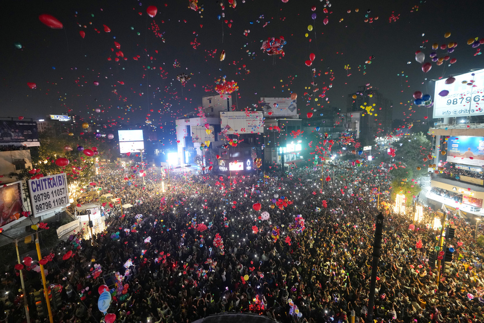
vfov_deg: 73.8
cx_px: 242
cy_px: 162
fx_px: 215
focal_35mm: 16
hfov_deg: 96.7
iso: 4000
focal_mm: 16
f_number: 2.8
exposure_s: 1/60
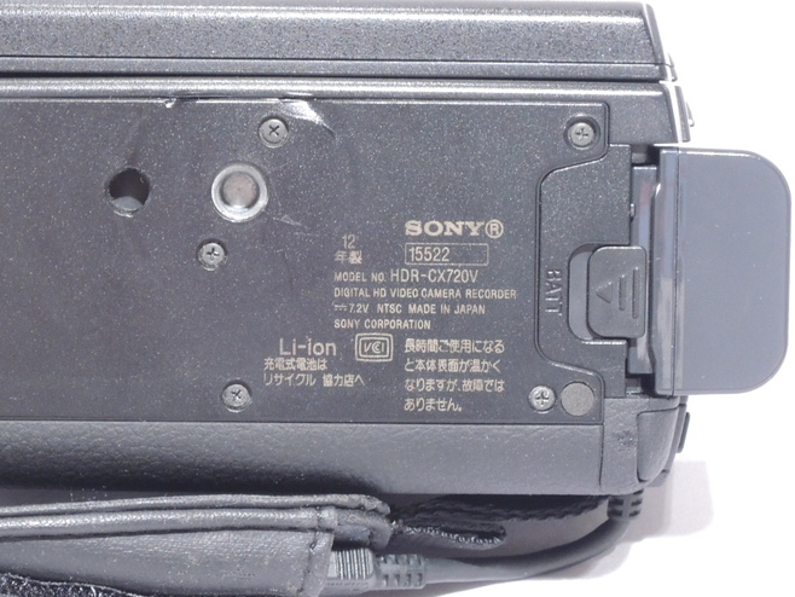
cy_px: 249
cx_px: 250
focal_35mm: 113
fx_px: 2596
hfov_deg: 17.4
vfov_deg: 13.1
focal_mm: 11.1
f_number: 5.2
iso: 400
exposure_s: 1/15
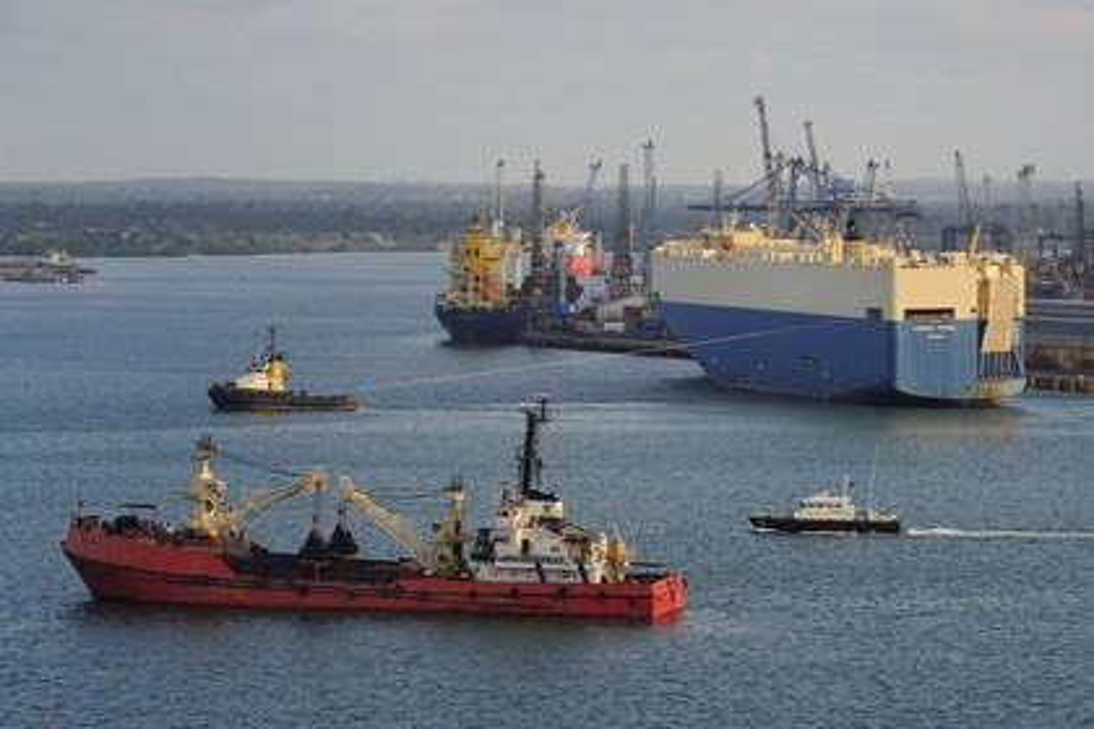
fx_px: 4710
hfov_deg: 13.2
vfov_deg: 8.9
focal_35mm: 155
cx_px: 547
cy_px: 364
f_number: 10
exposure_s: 1/200
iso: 400
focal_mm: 155
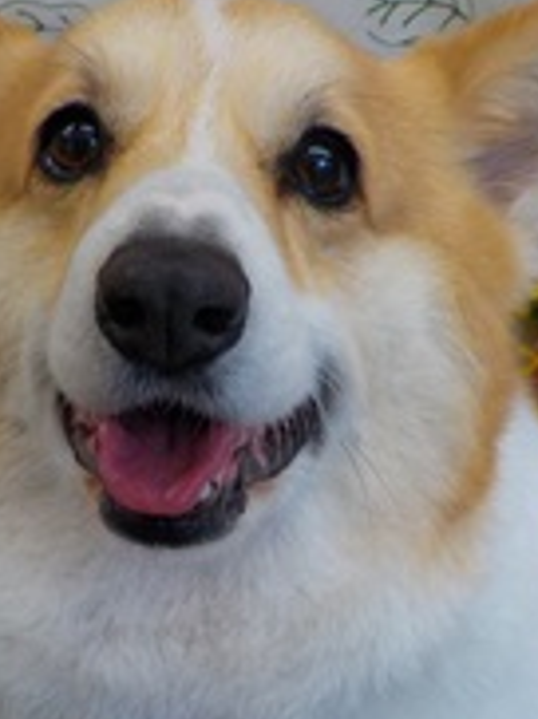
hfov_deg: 22.2
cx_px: 237
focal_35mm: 66
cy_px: 415
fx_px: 1371
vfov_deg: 29.4
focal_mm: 4.1
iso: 125
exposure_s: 1/60
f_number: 3.3
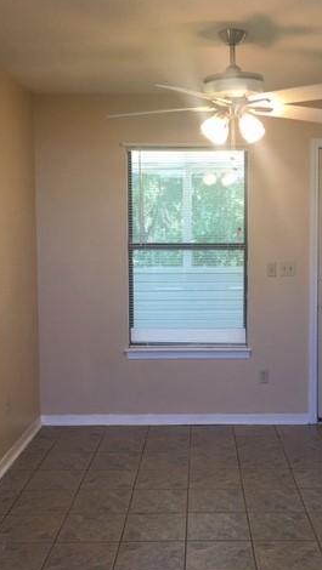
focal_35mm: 43
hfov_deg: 27.6
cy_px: 285
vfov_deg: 47.3
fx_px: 652
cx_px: 207
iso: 25
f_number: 2.2
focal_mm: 4.15
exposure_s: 1/15
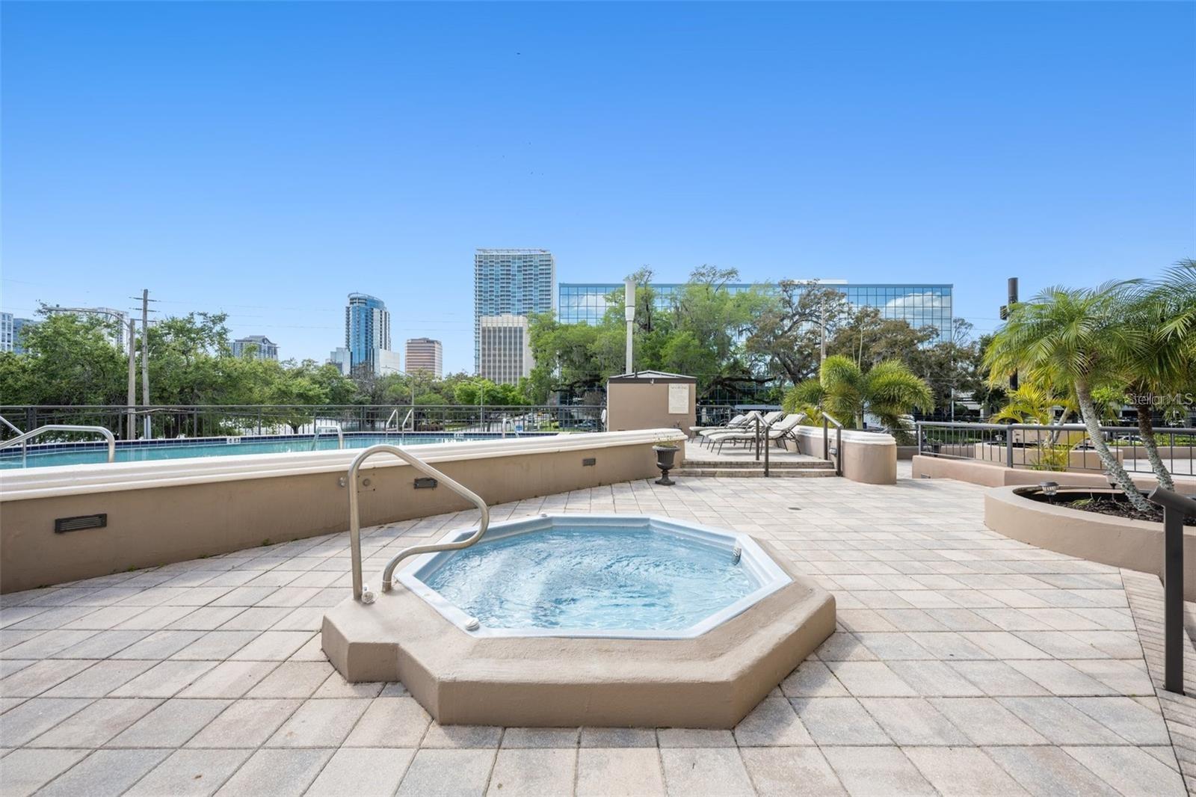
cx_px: 598
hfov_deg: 104.3
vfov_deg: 81.2
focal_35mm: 14
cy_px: 398
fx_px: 465
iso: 400
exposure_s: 1/200
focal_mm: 14
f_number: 8
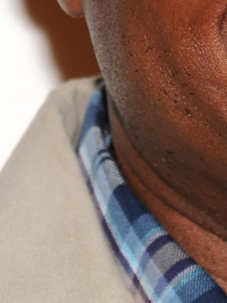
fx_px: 8245
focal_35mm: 943
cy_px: 18
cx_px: 343
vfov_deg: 2.1
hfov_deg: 1.6
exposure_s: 1/250
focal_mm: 200
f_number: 8
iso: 400
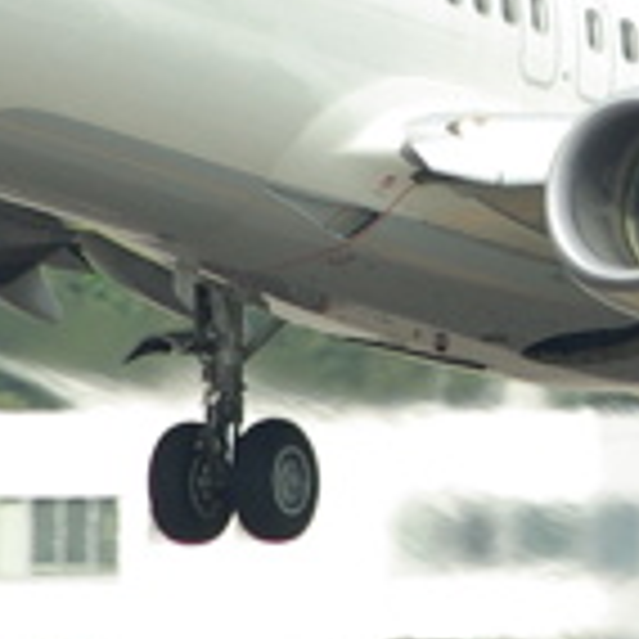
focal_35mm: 1835
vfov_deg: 1.0
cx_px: 680
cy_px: 52
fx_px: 38323
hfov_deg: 1.0
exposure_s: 1/400
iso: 160
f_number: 8
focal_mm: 200
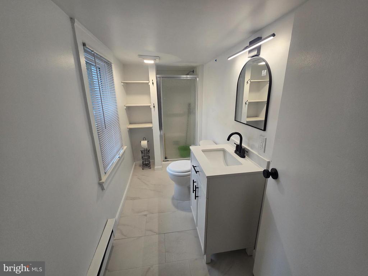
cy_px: 138
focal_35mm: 13
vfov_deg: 89.9
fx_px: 138
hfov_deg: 106.2
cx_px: 184
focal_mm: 2.2
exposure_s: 1/60
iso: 80
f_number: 2.2
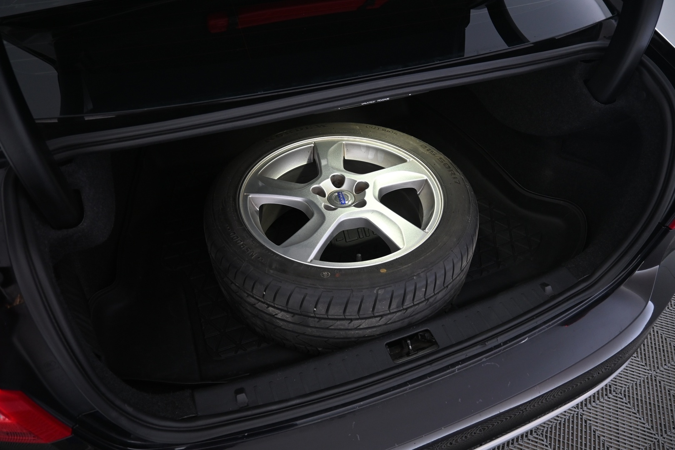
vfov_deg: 53.1
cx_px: 338
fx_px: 450
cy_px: 225
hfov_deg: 73.7
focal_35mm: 24
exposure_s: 1/25
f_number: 3.5
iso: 560
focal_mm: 16
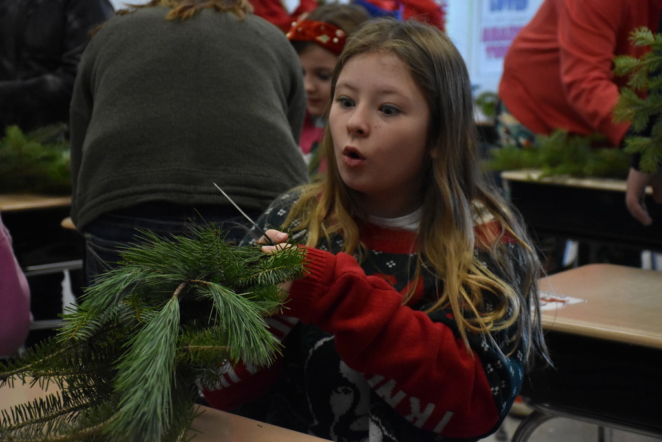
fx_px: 1434
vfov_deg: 17.5
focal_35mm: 78
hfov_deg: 26.0
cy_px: 221
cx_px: 331
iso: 5000
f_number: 4.8
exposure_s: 1/320
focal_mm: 52
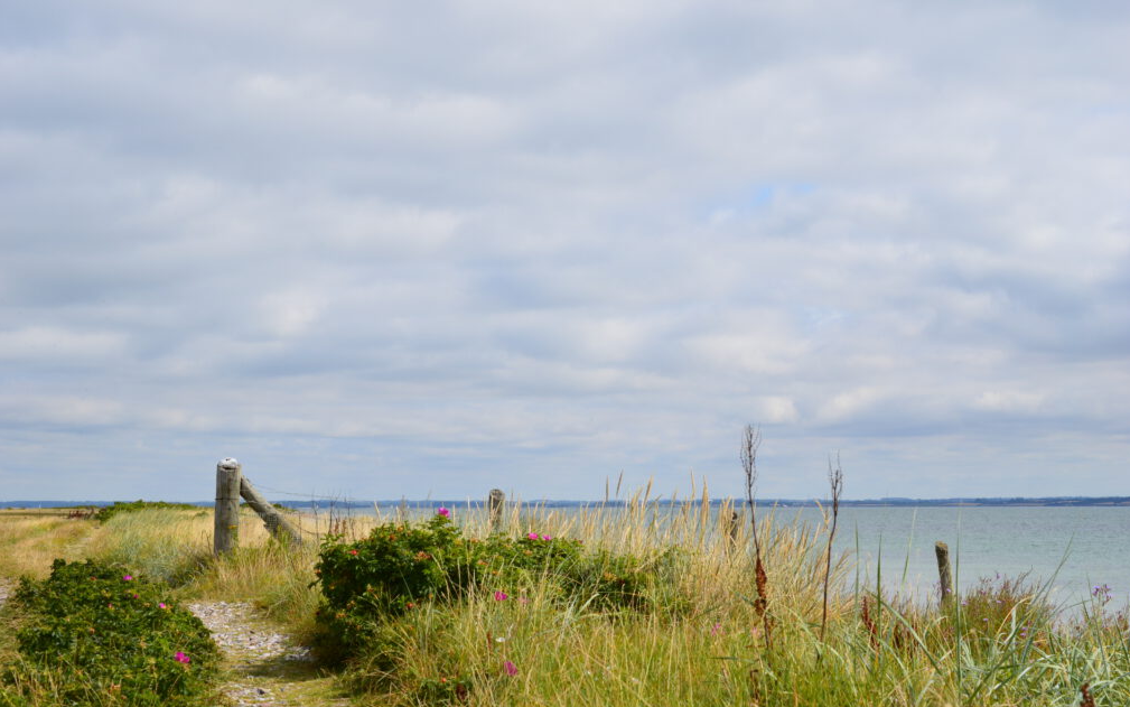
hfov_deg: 33.0
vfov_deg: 21.0
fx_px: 1910
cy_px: 364
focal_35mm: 62
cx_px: 571
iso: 250
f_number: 11
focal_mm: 40
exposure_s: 1/500
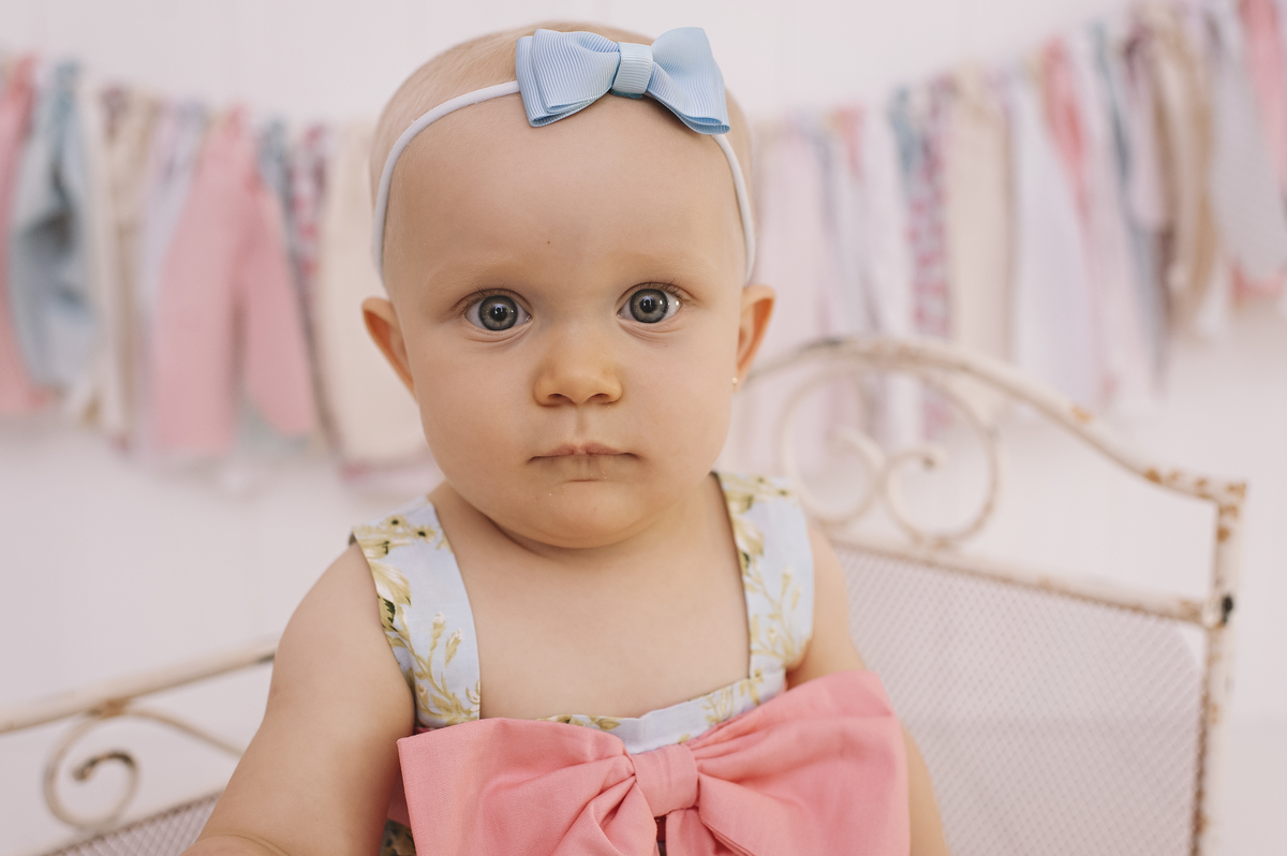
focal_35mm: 35
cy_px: 428
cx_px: 644
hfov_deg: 54.5
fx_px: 1250
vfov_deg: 37.8
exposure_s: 1/250
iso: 500
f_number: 3.5
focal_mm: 35
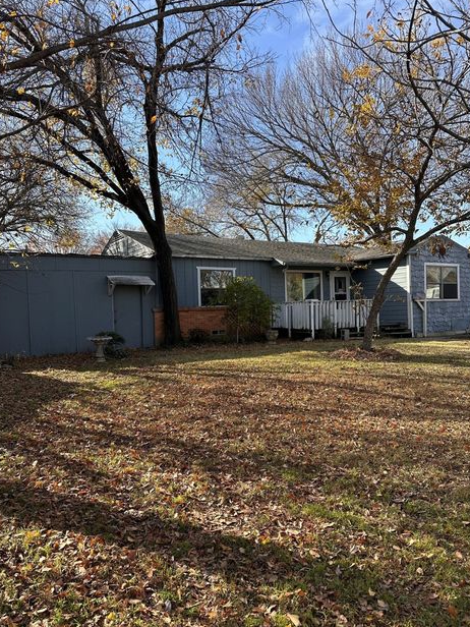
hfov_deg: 53.0
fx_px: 471
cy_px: 316
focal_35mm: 26
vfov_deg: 67.3
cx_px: 247
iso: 80
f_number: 1.78
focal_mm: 6.86
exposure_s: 1/1562
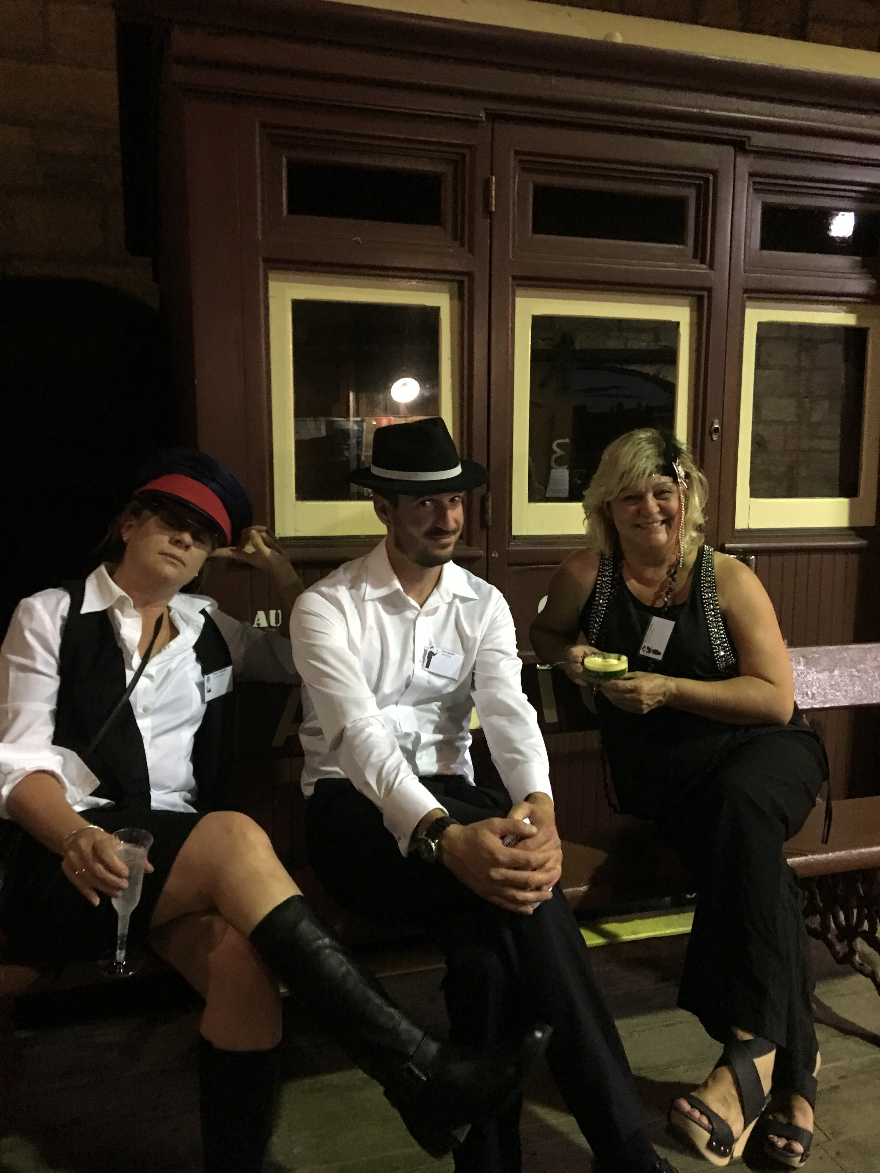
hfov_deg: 48.2
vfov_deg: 61.7
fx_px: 983
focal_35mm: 29
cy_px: 586
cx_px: 440
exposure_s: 1/17
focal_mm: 4.15
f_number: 2.2
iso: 500
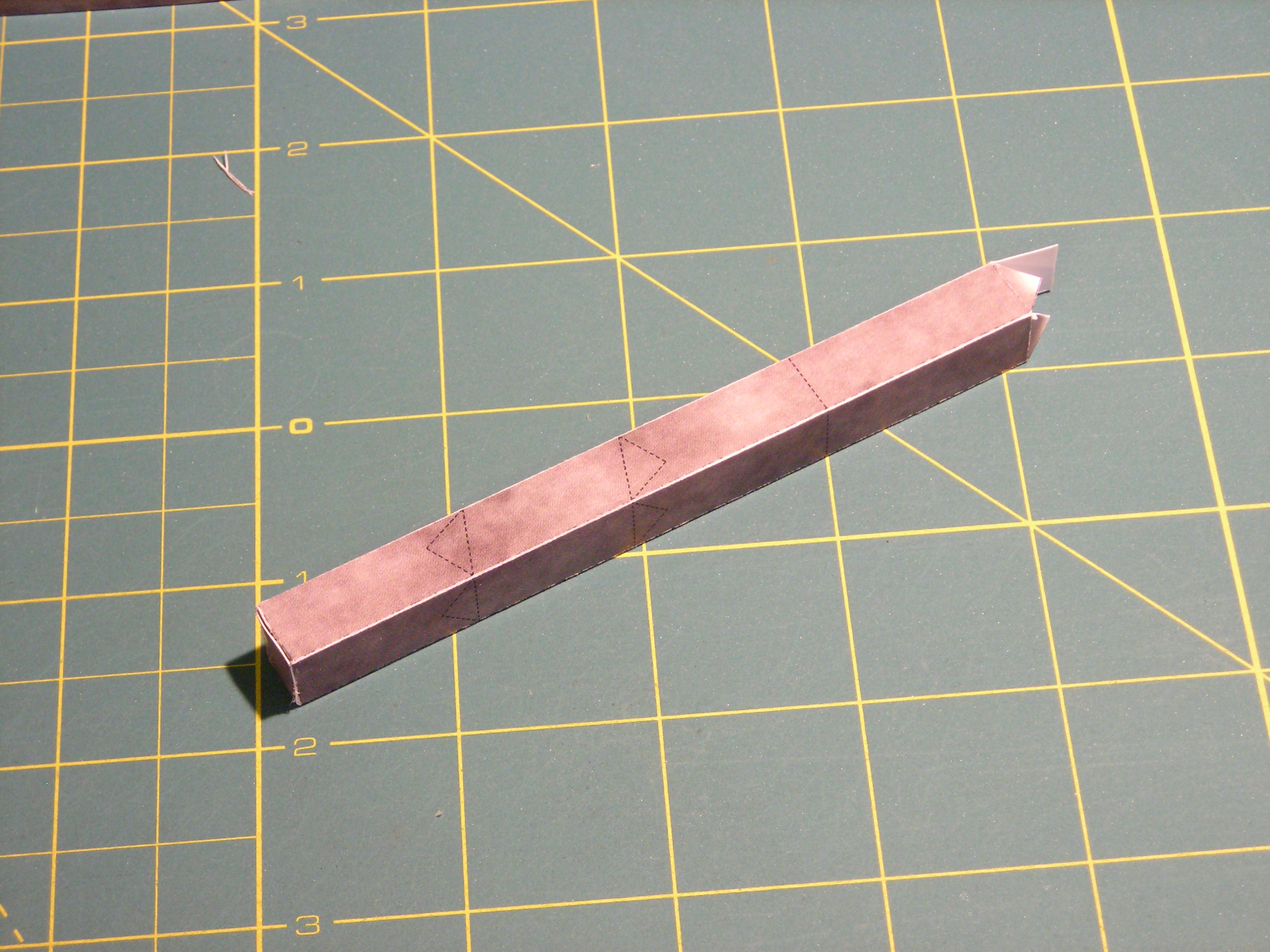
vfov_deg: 16.4
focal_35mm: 90
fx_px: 3302
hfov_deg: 21.8
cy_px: 476
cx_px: 635
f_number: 4.6
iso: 200
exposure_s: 1/2.6
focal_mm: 14.8
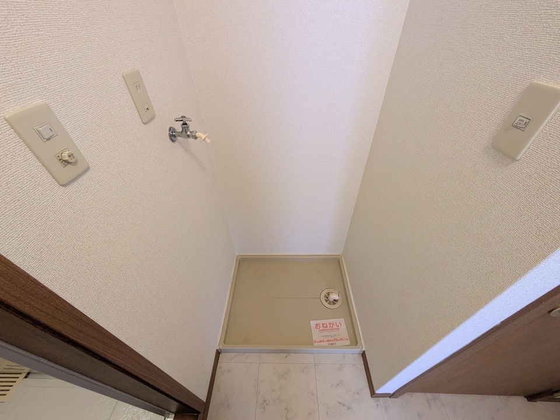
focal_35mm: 14
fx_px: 226
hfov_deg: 102.1
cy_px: 210
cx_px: 280
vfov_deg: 85.7
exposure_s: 1/24
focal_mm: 1.83
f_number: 2.2
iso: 256
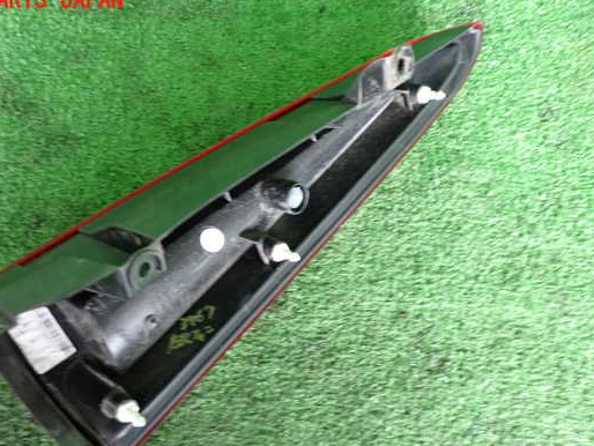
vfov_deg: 40.7
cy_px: 246
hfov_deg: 52.5
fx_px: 601
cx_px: 260
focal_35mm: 35
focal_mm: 5.4
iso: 800
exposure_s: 1/20
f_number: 2.3
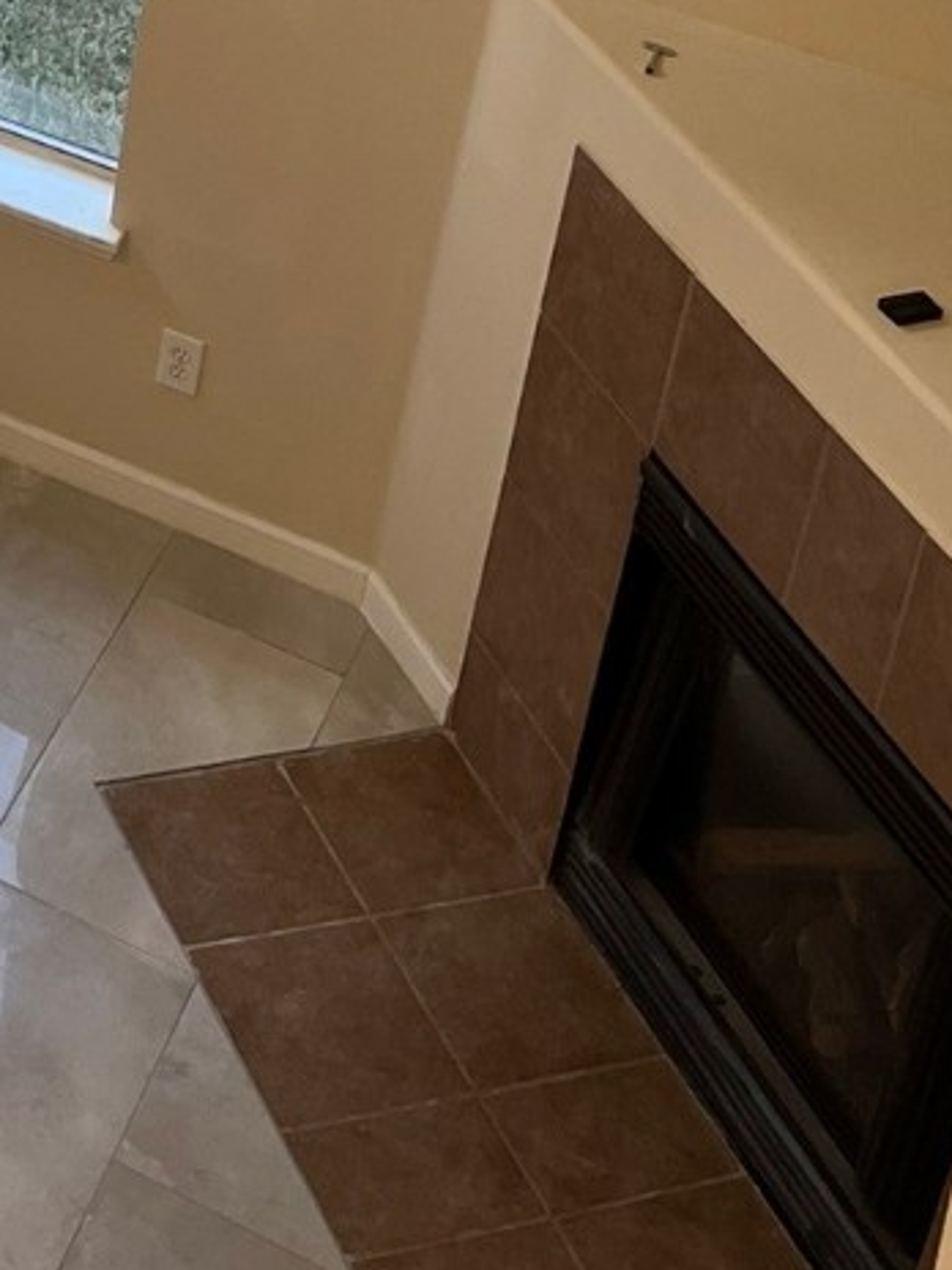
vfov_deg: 19.9
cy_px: -588
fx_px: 3154
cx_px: -481
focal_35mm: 86
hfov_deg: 15.8
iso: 64
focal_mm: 5.1
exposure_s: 1/120
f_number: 1.6
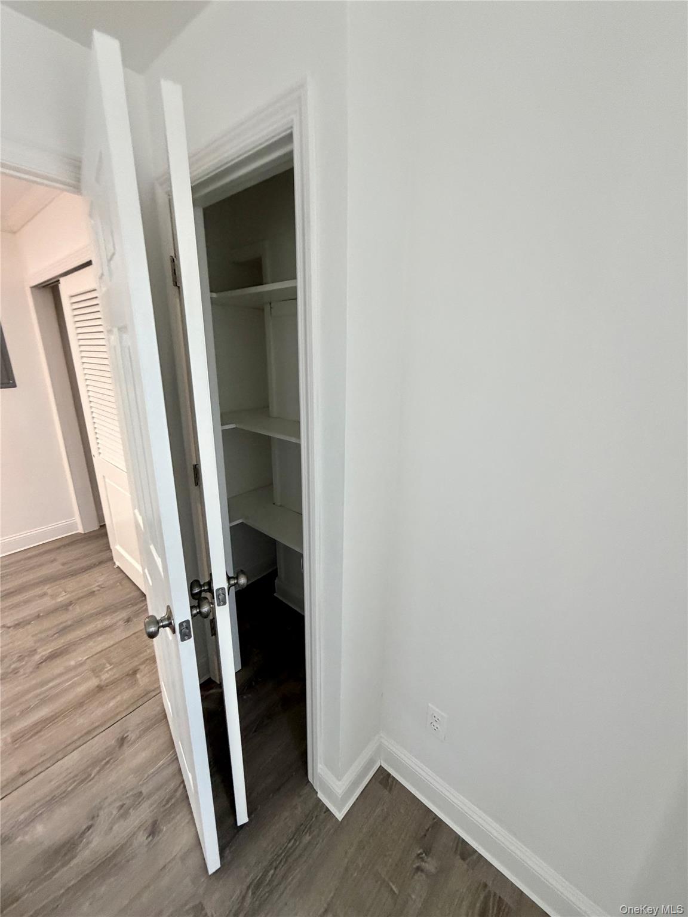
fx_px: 371
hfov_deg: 85.7
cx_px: 344
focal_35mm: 14
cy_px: 458
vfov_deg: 102.1
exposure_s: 1/60
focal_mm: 2.22
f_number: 2.2
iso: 200
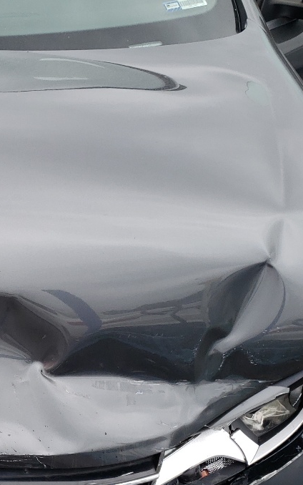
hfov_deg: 18.6
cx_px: -95
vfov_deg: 31.4
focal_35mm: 65
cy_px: 298
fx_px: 858
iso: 50
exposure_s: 1/1111
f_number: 1.5
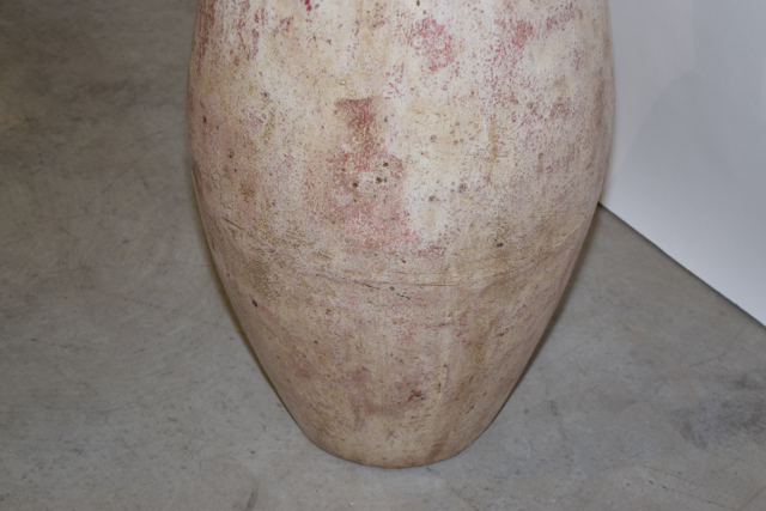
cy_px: 256
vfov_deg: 16.6
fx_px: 1756
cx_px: 383
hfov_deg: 24.6
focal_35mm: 82
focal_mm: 55
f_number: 5.6
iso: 800
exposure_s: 1/125
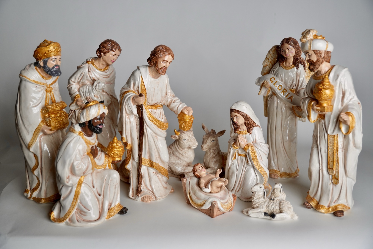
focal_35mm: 40
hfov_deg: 47.9
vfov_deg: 33.0
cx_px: 186
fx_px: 420
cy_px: 124
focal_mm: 27
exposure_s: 1/800
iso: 400
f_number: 2.8
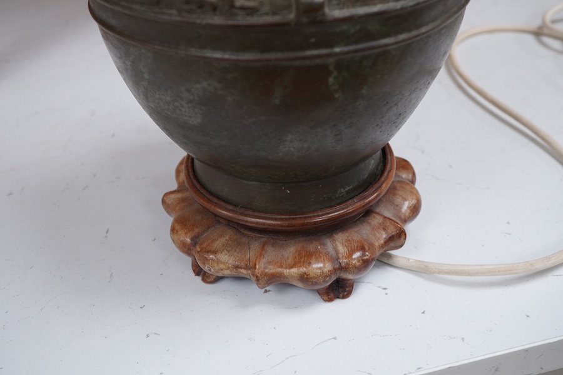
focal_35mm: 45
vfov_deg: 29.9
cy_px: 188
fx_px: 704
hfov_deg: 43.6
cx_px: 282
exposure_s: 1/125
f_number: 9
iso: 1250
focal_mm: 30
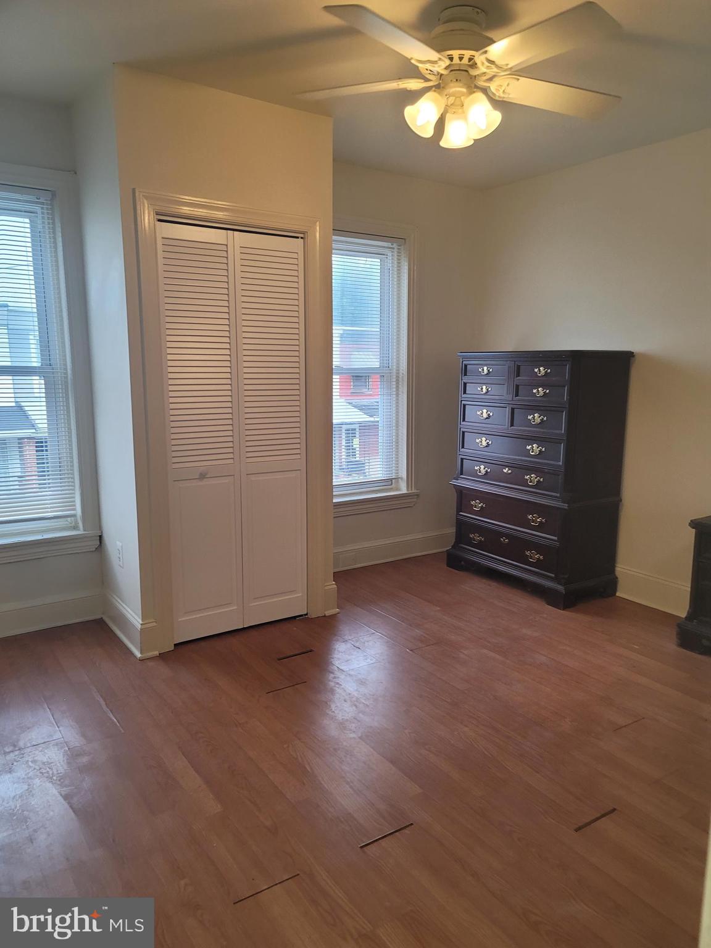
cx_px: 356
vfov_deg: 69.4
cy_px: 474
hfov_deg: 54.9
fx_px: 685
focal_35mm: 25
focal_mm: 7
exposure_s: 1/120
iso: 125
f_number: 1.8
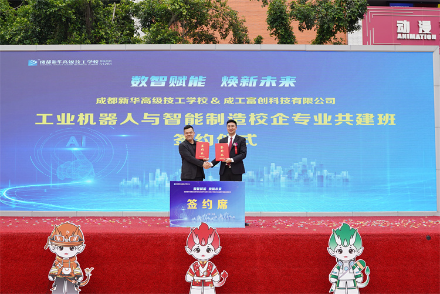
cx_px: 220
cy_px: 147
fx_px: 587
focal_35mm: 48
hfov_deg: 41.1
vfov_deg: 28.1
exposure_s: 1/200
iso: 200
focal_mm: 32
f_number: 5.6
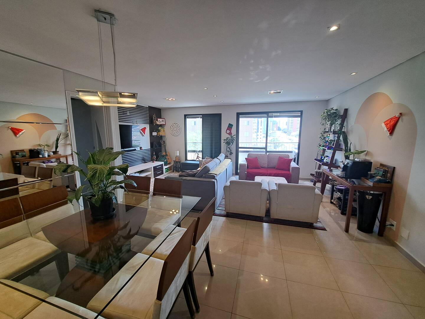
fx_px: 160
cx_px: 212
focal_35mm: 13
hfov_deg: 106.2
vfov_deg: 89.9
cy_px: 160
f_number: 2.2
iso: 50
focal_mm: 1.74
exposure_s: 1/40
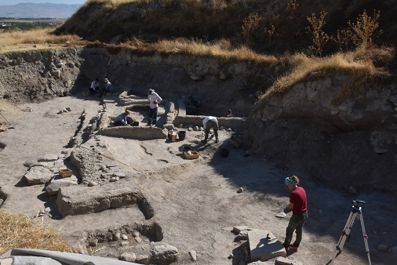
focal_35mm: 32
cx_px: 191
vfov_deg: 41.1
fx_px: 353
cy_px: 147
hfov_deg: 58.7
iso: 640
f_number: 22
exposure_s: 1/250
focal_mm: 18
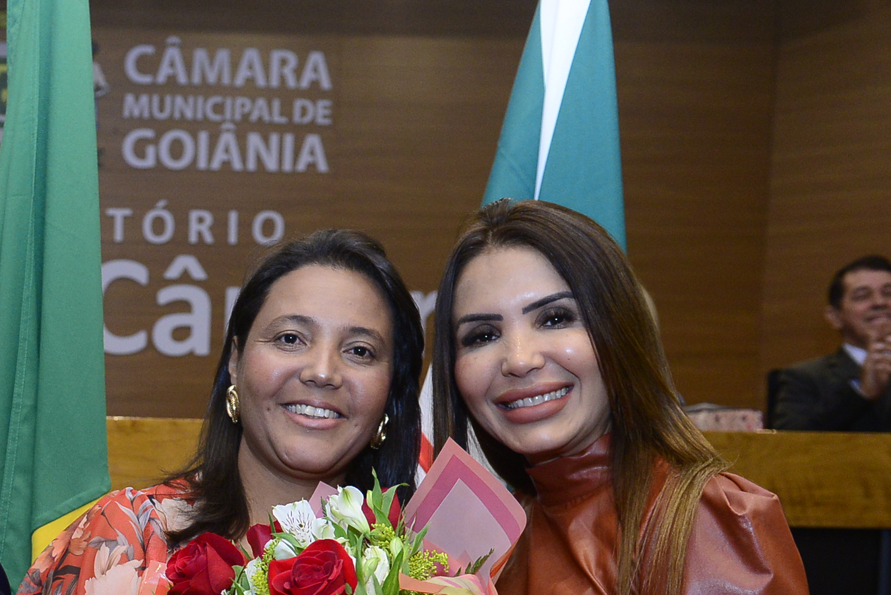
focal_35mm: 69
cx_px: -29
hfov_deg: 27.3
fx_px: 1708
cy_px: 626
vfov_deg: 19.1
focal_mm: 31
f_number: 5.6
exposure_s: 1/125
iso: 2500
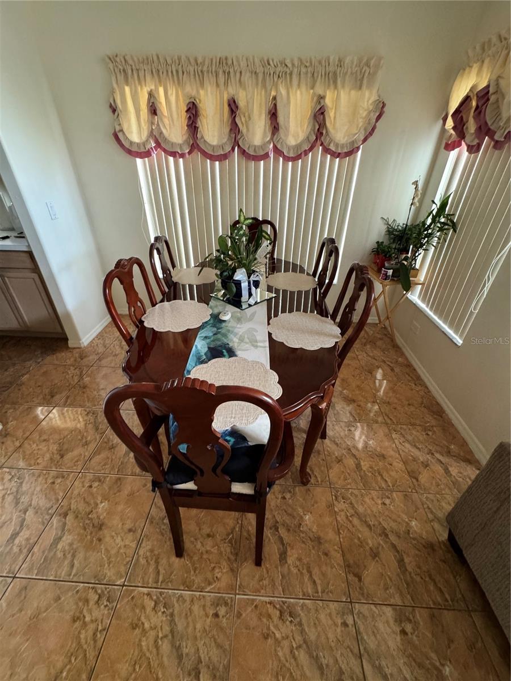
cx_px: 256
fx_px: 276
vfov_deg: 102.1
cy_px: 340
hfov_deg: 85.7
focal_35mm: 14
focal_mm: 2.22
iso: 640
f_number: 2.2
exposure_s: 1/60
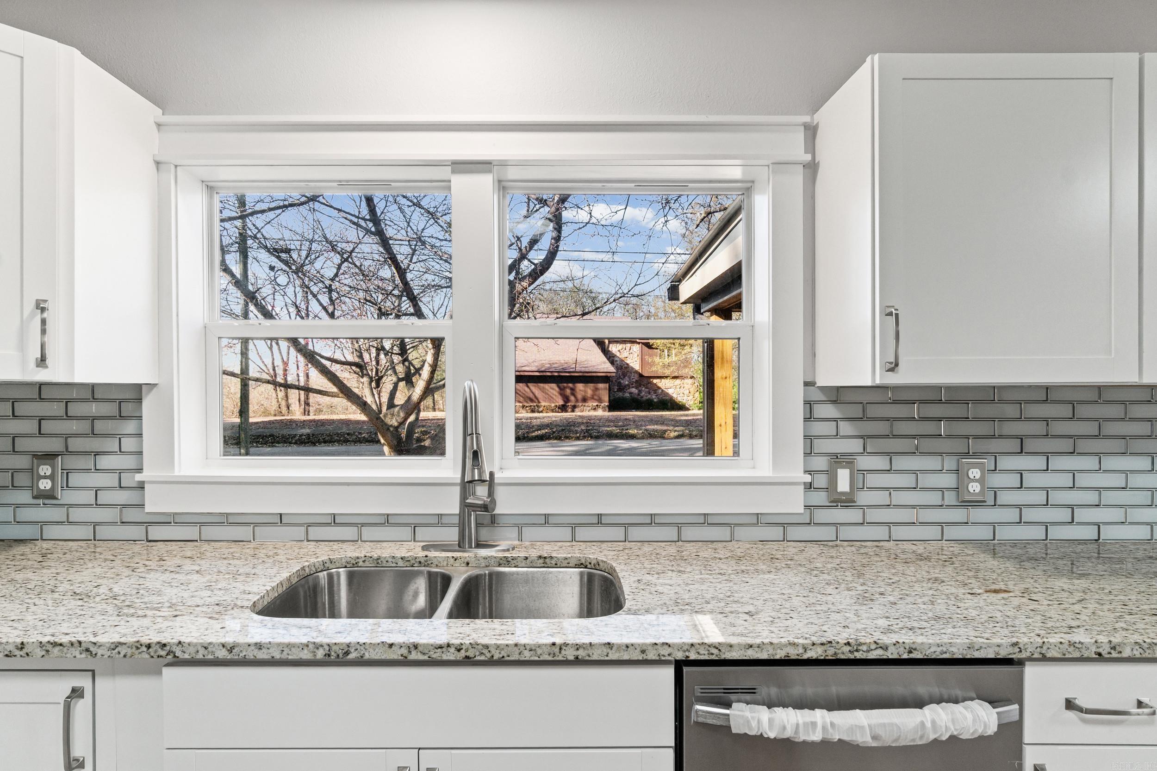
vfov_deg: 67.4
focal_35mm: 18
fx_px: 578
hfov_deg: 90.0
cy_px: 386
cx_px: 578
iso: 250
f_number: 9
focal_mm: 12
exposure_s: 1/8
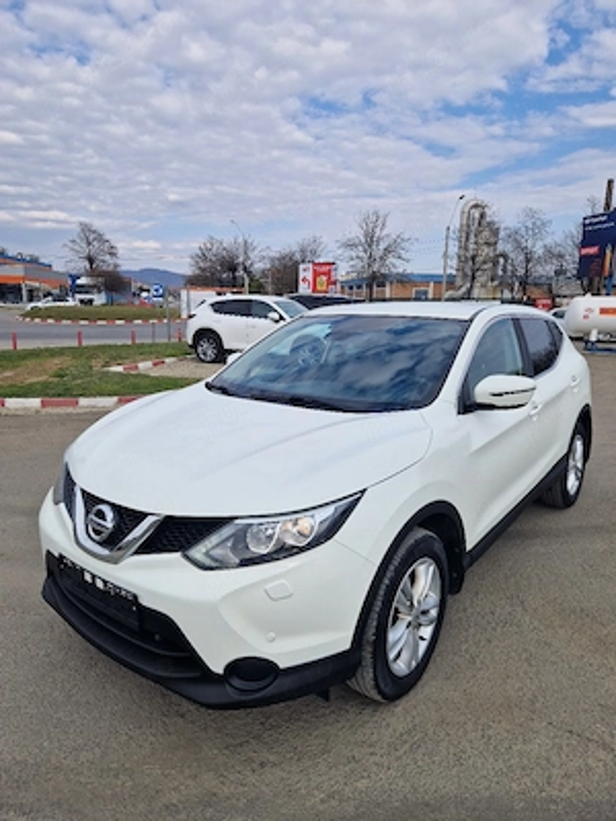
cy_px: 410
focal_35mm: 23
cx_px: 308
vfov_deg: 73.9
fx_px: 546
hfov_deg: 58.9
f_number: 1.8
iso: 50
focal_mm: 5.4
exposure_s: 1/1667
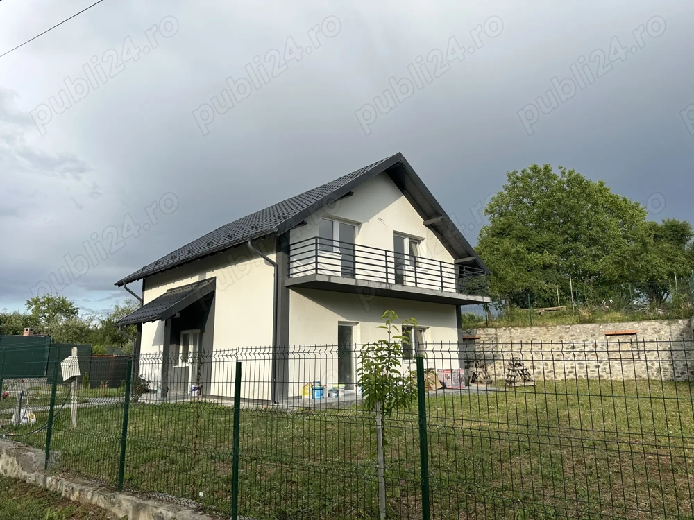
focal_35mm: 24
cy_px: 260
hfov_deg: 71.6
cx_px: 347
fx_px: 481
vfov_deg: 56.8
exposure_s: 1/1949
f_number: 1.78
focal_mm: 6.86
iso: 80
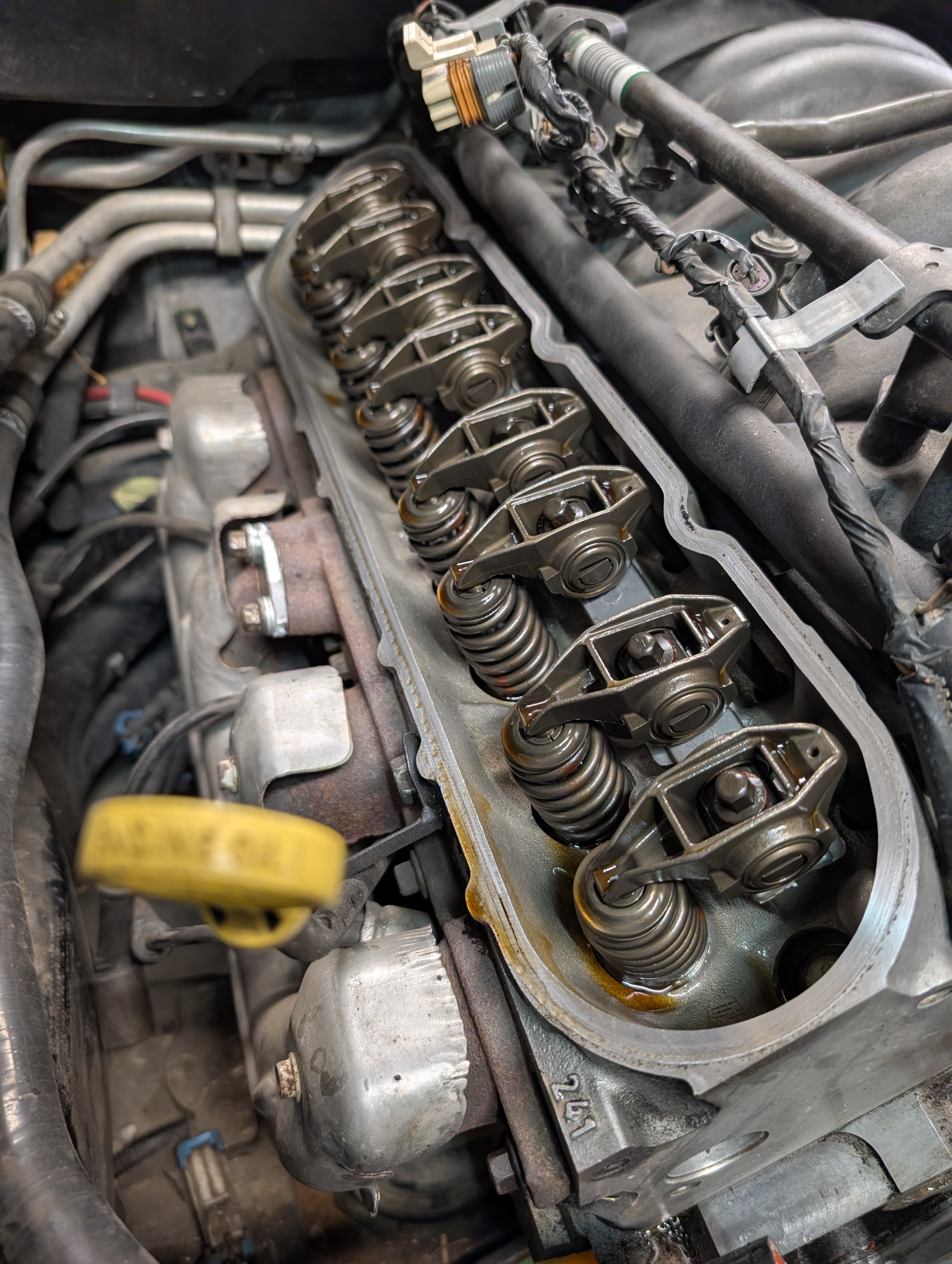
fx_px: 878
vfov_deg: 71.5
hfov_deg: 56.9
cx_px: 476
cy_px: 632
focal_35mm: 24
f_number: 1.68
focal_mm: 6.9
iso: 208
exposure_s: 1/60
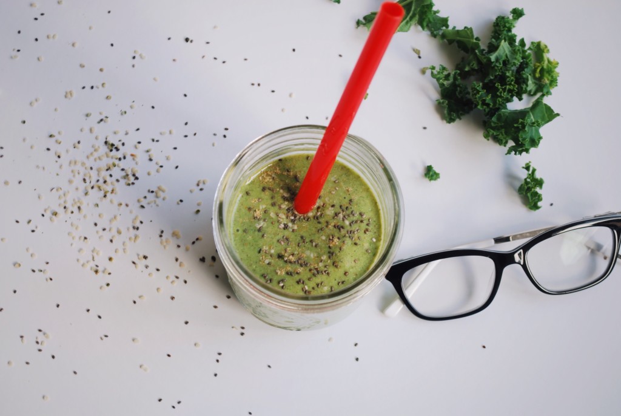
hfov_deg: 24.6
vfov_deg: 16.6
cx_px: 310
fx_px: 1425
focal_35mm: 82
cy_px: 208
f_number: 7.1
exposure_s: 1/15
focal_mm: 55
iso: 100
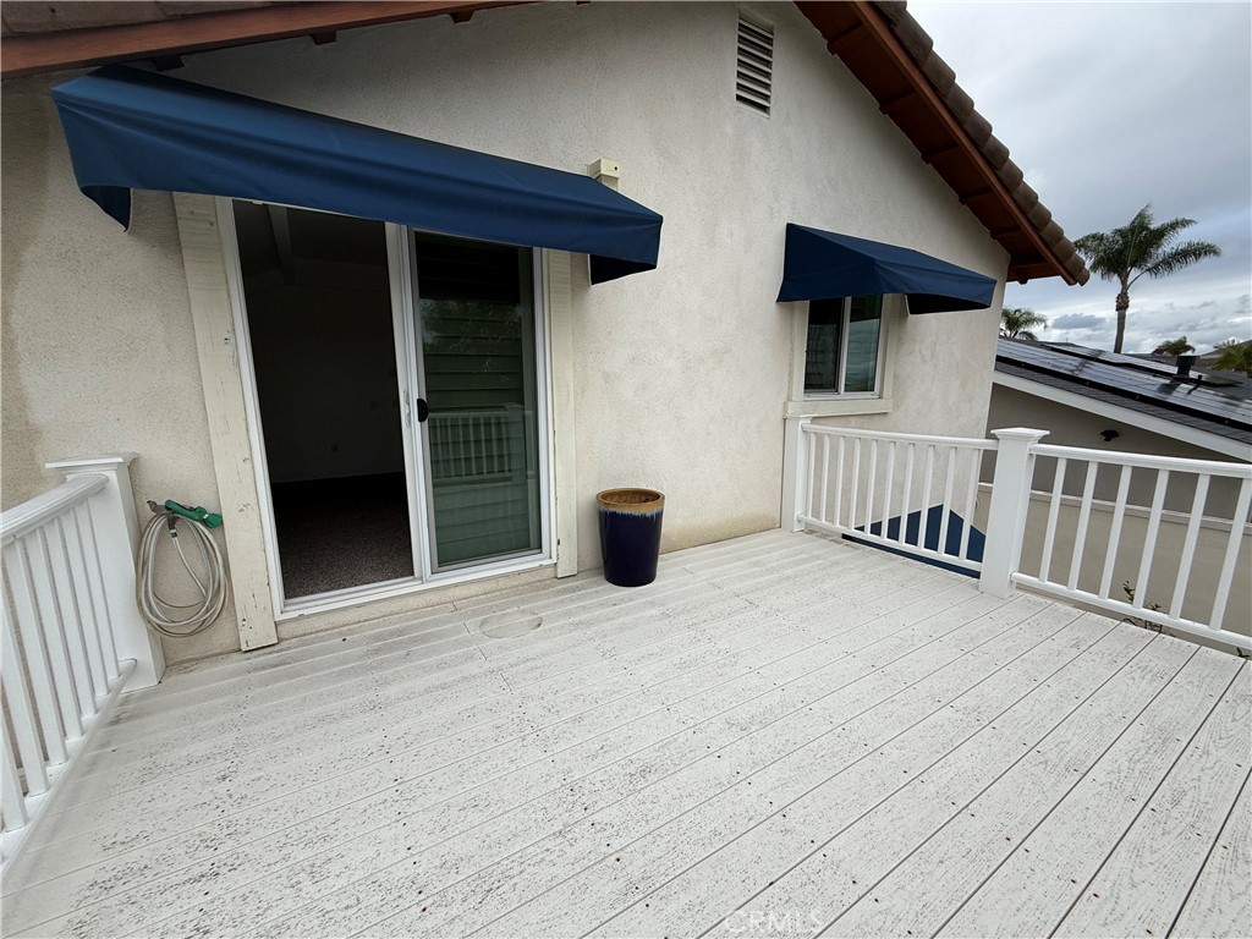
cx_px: 626
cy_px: 470
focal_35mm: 14
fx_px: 506
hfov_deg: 102.1
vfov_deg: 85.7
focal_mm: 2.22
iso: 50
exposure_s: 1/1312
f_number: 2.2
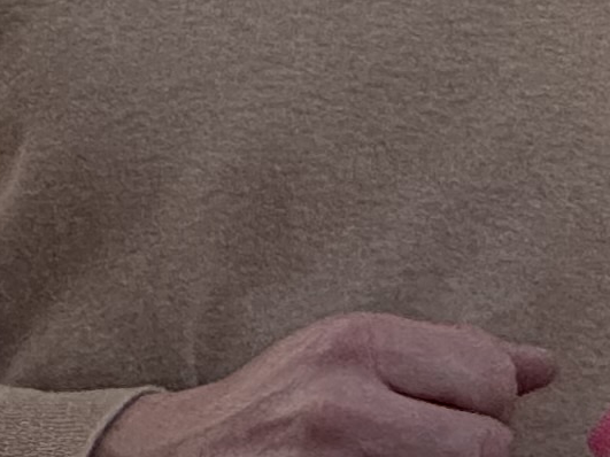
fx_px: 10306
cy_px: -434
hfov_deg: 3.4
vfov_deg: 2.5
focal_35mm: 585
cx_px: 1134
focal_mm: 9
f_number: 2.8
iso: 160
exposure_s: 1/160
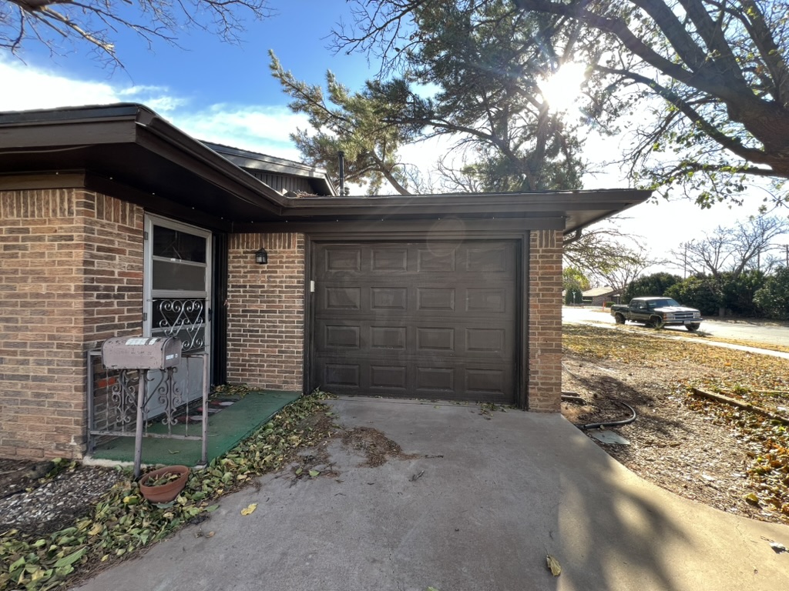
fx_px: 296
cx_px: 394
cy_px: 296
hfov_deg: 106.2
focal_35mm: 13
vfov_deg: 89.9
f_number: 1.8
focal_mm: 1.57
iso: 32
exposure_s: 1/99
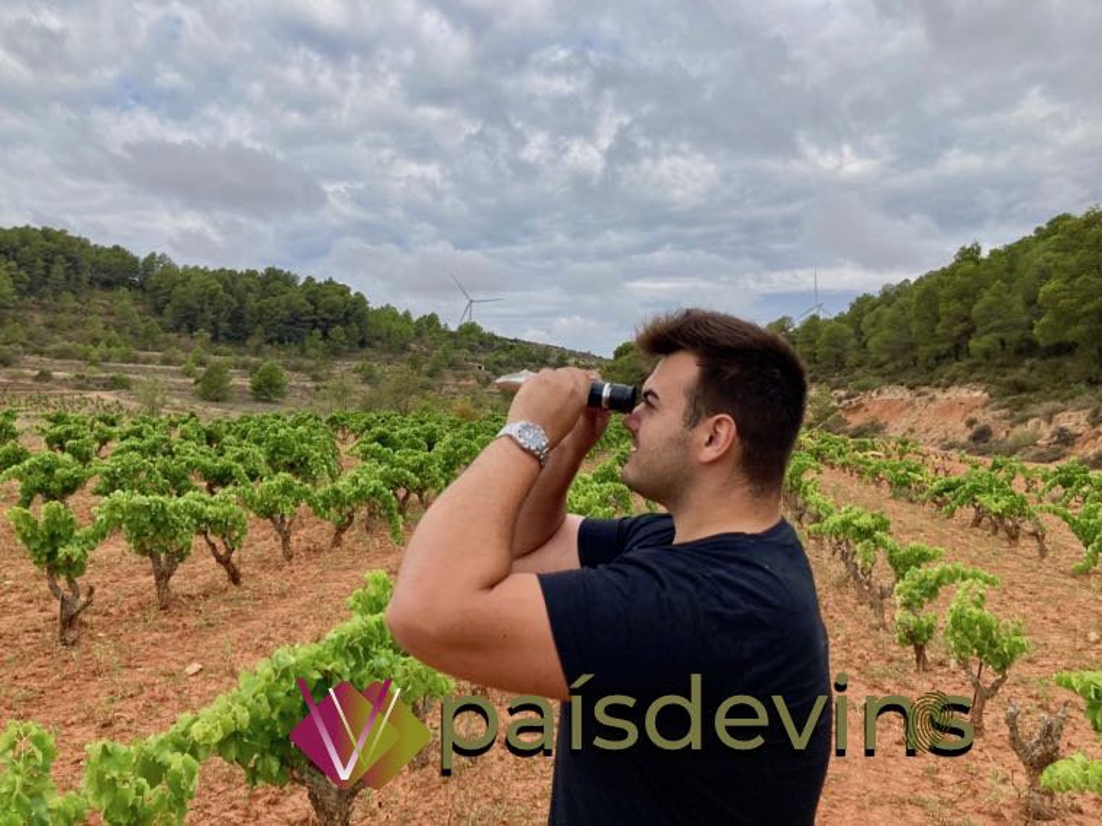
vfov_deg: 49.7
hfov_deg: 63.4
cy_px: 413
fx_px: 891
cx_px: 551
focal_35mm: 28
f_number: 1.8
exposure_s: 1/1799
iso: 20
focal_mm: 3.99
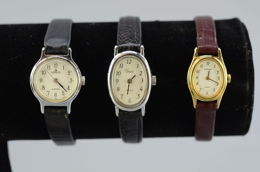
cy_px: 86
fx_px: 649
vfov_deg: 15.1
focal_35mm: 90
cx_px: 130
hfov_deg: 22.7
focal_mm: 60
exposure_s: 1/125
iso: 640
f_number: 5.6
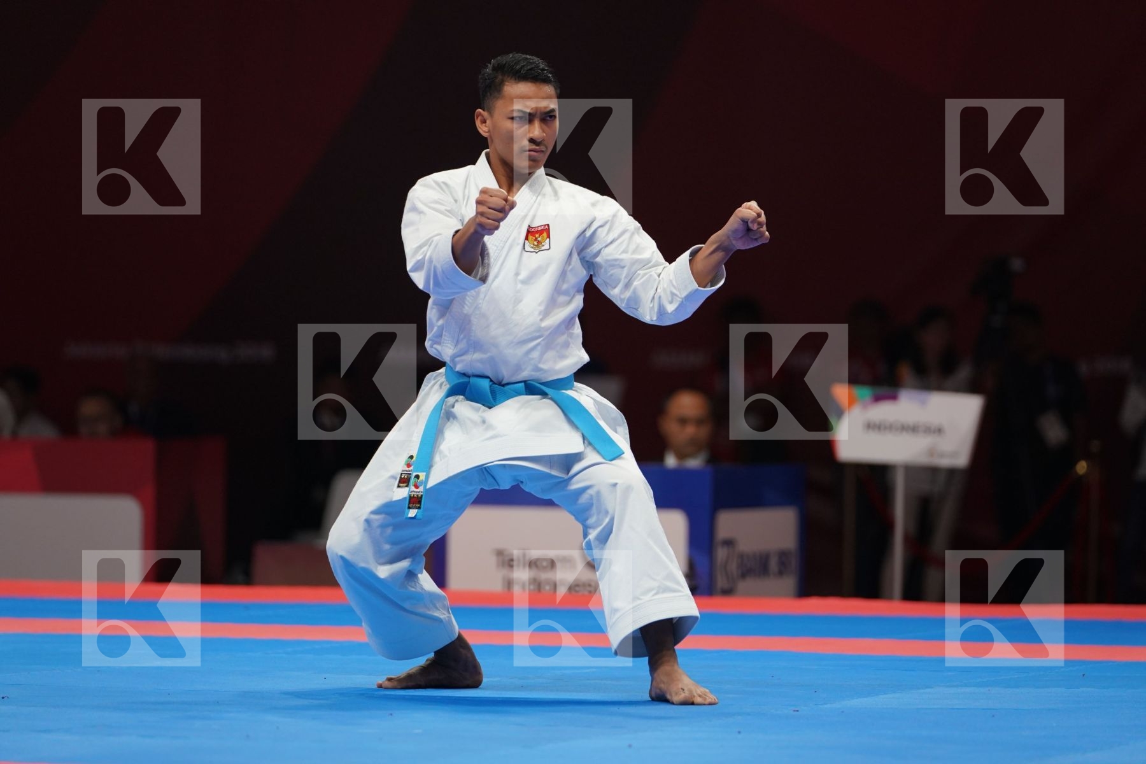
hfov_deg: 8.4
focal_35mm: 244
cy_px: 382
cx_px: 573
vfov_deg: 5.6
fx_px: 7767
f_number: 4
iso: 1600
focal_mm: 244
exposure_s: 1/500
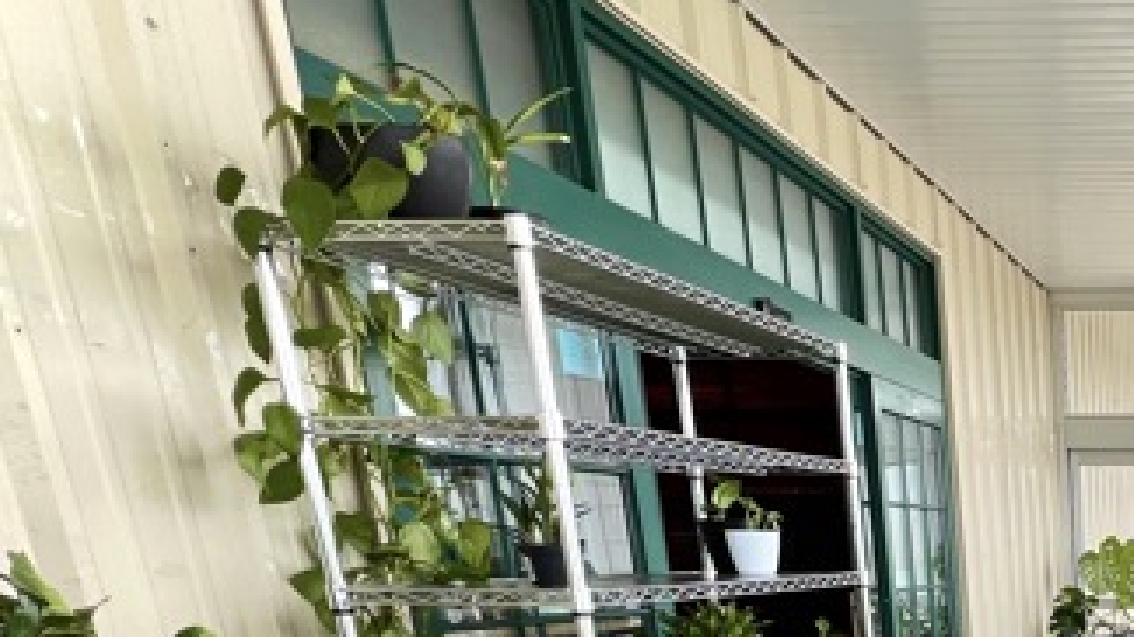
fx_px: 1052
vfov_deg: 27.0
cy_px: 875
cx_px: 1274
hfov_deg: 42.9
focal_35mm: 35
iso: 32
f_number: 1.8
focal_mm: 1.57
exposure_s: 1/222
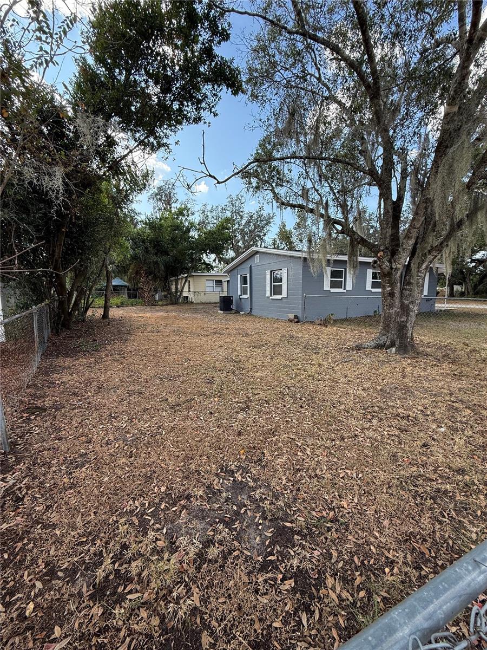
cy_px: 325
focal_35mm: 14
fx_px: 263
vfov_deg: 102.1
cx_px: 244
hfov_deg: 85.7
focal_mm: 2.22
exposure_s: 1/514
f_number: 2.2
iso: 64
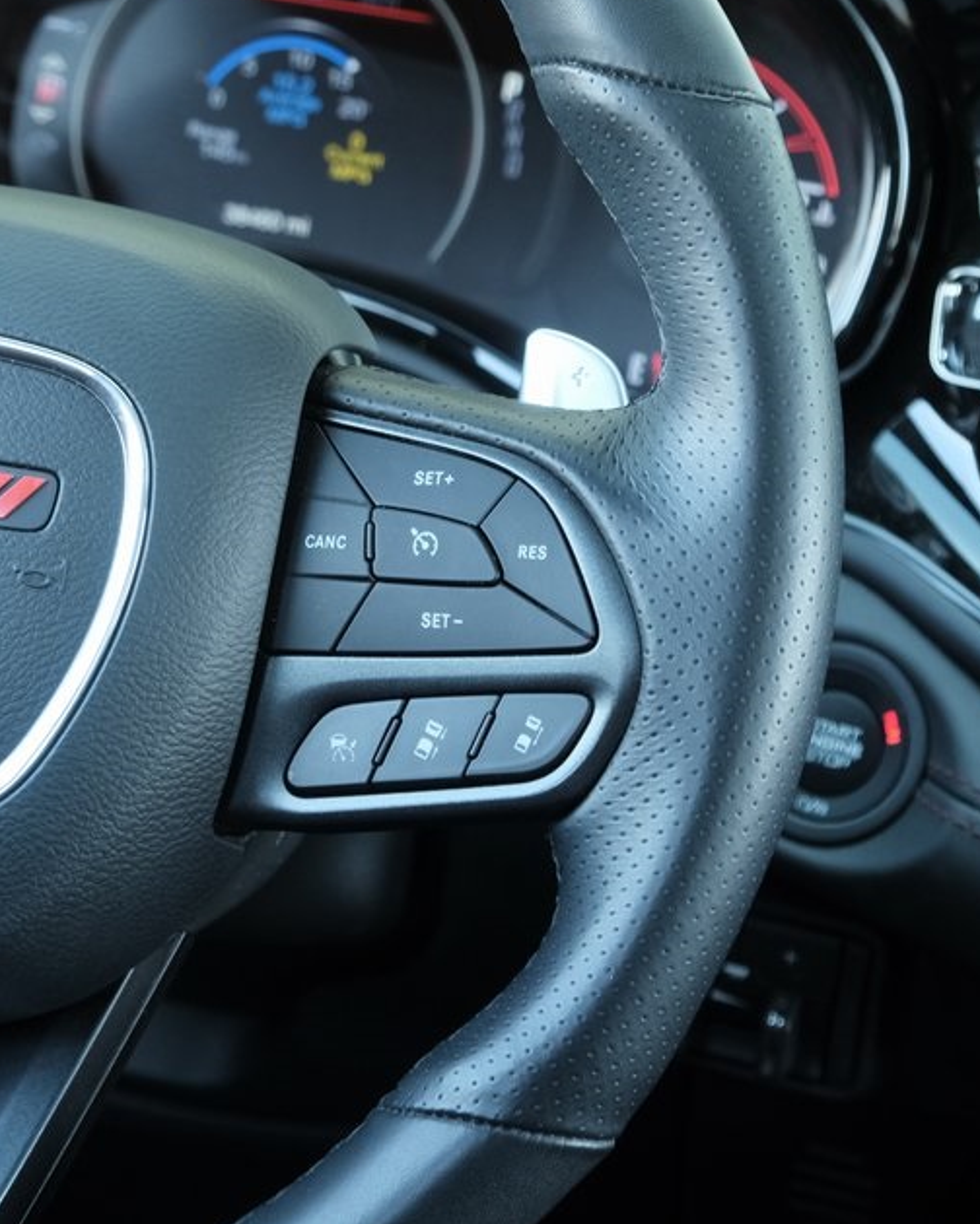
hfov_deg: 13.3
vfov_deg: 16.6
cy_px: 572
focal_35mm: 116
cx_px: 416
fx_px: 4206
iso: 1600
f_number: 5
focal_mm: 50.5
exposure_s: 1/80
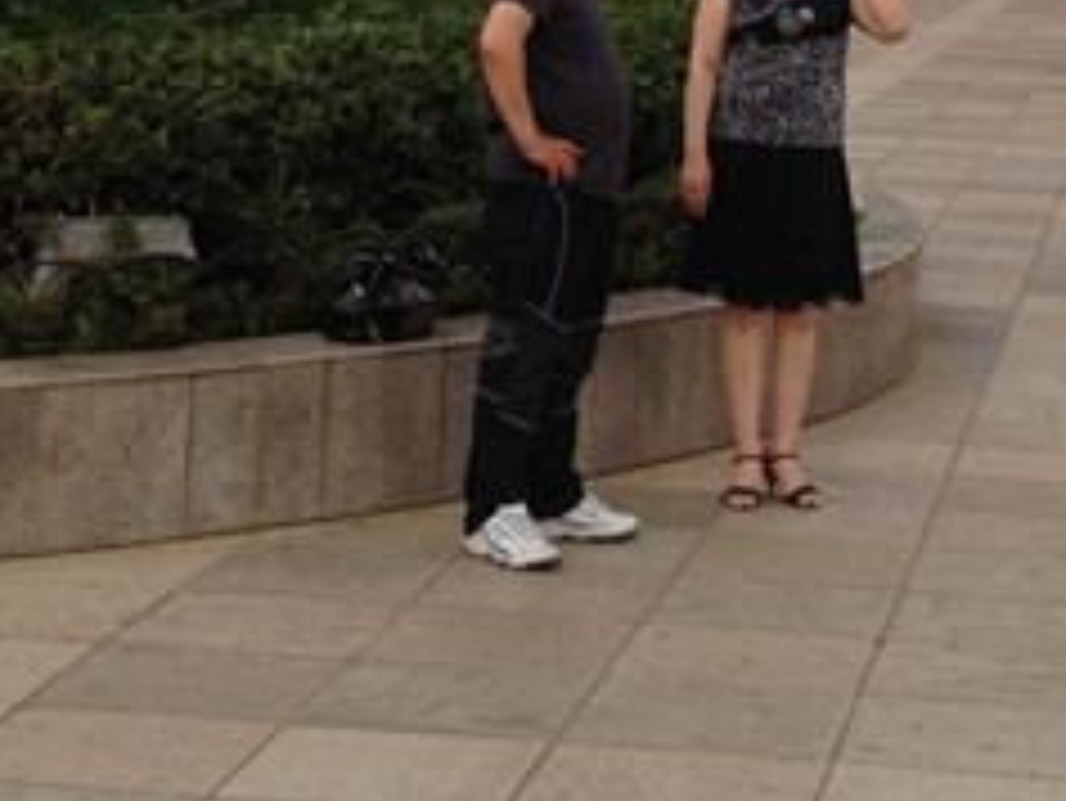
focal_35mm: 118
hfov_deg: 16.7
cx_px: 634
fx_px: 3636
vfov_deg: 11.8
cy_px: -544
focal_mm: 4.28
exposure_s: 1/824
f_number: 2.4
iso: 64
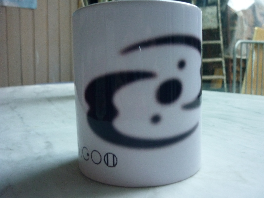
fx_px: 252
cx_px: 132
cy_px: 99
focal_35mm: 33
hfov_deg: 55.4
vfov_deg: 42.9
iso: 400
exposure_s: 1/30
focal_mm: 5.5
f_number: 2.8
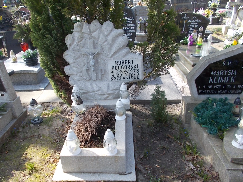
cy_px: 94
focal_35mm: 29
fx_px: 204
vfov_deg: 48.2
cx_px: 108
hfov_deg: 61.5
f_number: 3.2
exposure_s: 1/250
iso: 80
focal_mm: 4.6
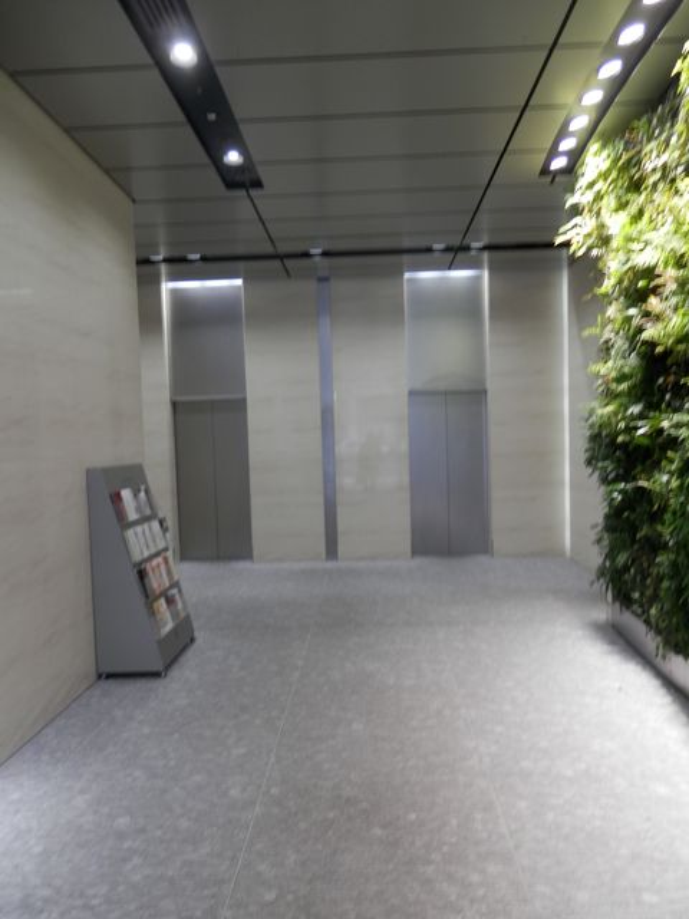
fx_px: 663
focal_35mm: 25
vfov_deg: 69.4
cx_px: 344
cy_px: 460
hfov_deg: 54.9
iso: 100
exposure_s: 1/30
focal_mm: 4.5
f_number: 3
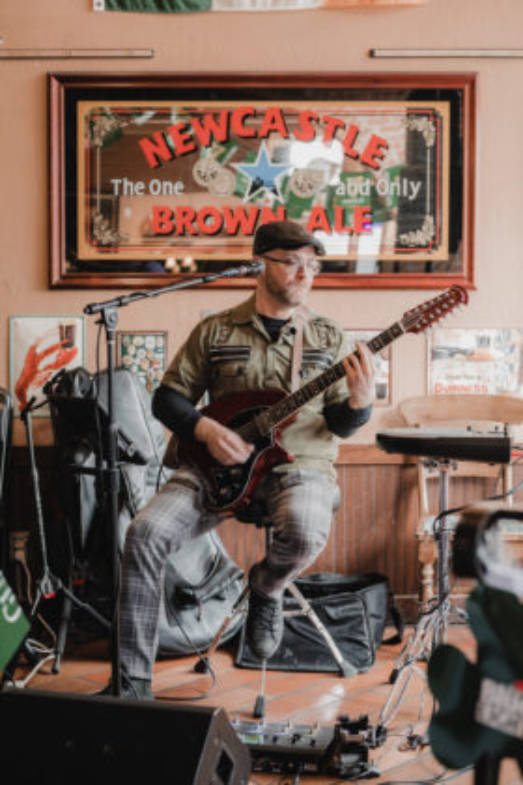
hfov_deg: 27.0
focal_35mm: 50
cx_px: 262
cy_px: 392
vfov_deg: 39.6
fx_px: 1089
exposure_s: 1/125
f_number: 2.8
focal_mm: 50
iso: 2000
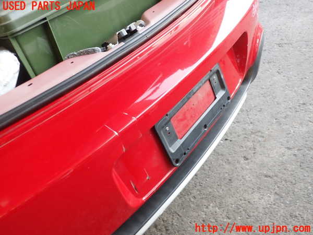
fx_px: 271
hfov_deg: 60.0
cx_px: 156
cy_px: 118
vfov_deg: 46.8
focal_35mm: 30
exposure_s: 1/60
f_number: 2.3
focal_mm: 5.4
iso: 200
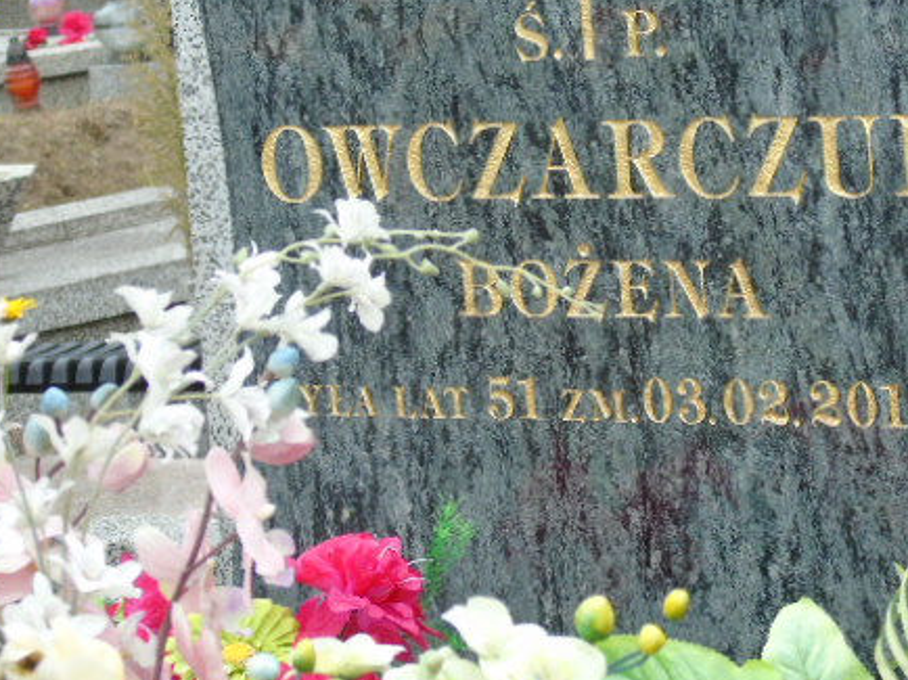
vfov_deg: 8.1
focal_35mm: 183
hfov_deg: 10.8
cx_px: 573
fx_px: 4798
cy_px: 226
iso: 80
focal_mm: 22
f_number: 4.6
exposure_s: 1/60
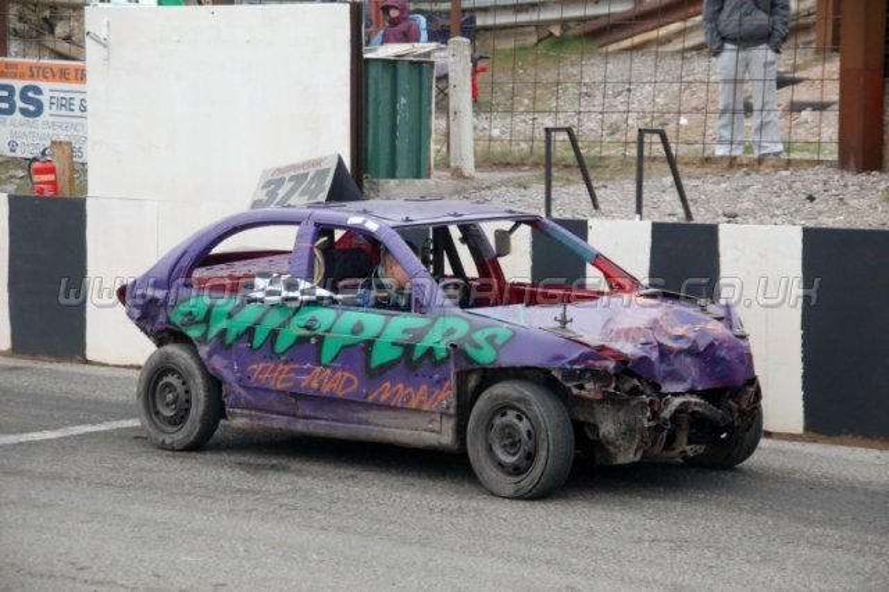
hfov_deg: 17.5
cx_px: 444
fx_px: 2888
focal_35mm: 117
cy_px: 296
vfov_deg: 11.7
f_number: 5.6
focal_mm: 78
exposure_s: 1/400
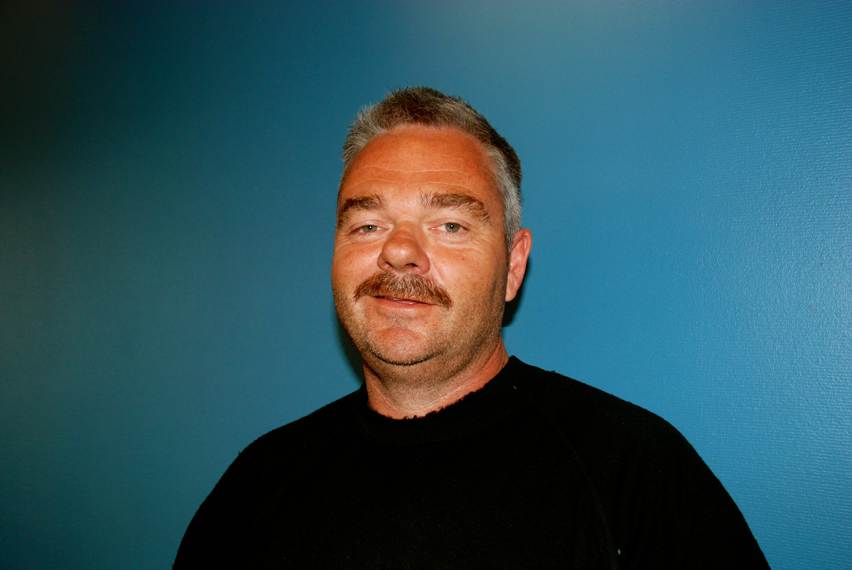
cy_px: 285
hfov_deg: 51.2
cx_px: 426
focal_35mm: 38
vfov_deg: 35.6
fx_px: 889
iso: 400
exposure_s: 1/60
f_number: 4
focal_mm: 25
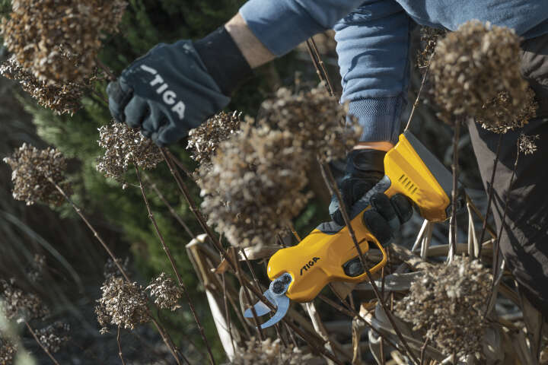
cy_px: 182
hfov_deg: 22.6
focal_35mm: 90
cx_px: 274
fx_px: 1370
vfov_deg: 15.2
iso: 50
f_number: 4.5
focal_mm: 90
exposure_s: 1/200
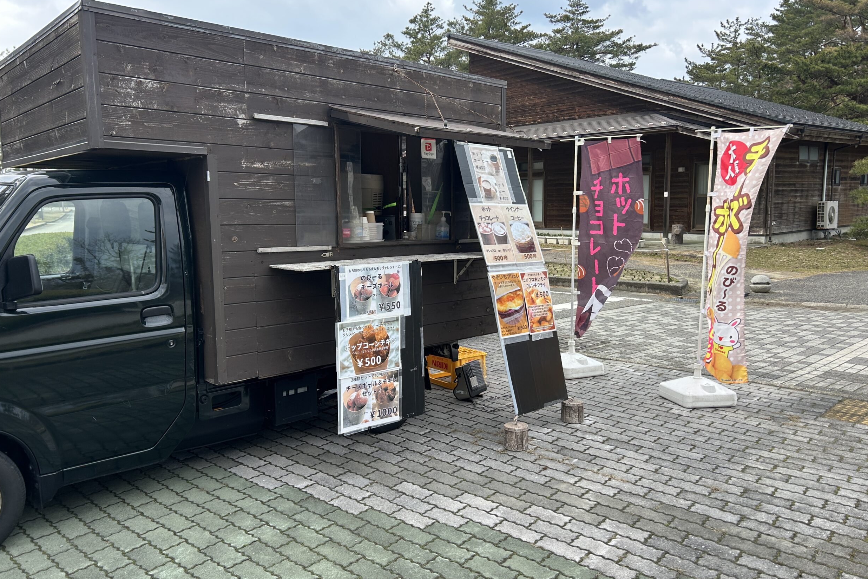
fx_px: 675
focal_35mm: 28
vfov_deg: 46.4
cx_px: 434
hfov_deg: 65.5
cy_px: 282
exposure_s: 1/1531
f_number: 1.5
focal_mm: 5.7
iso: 50
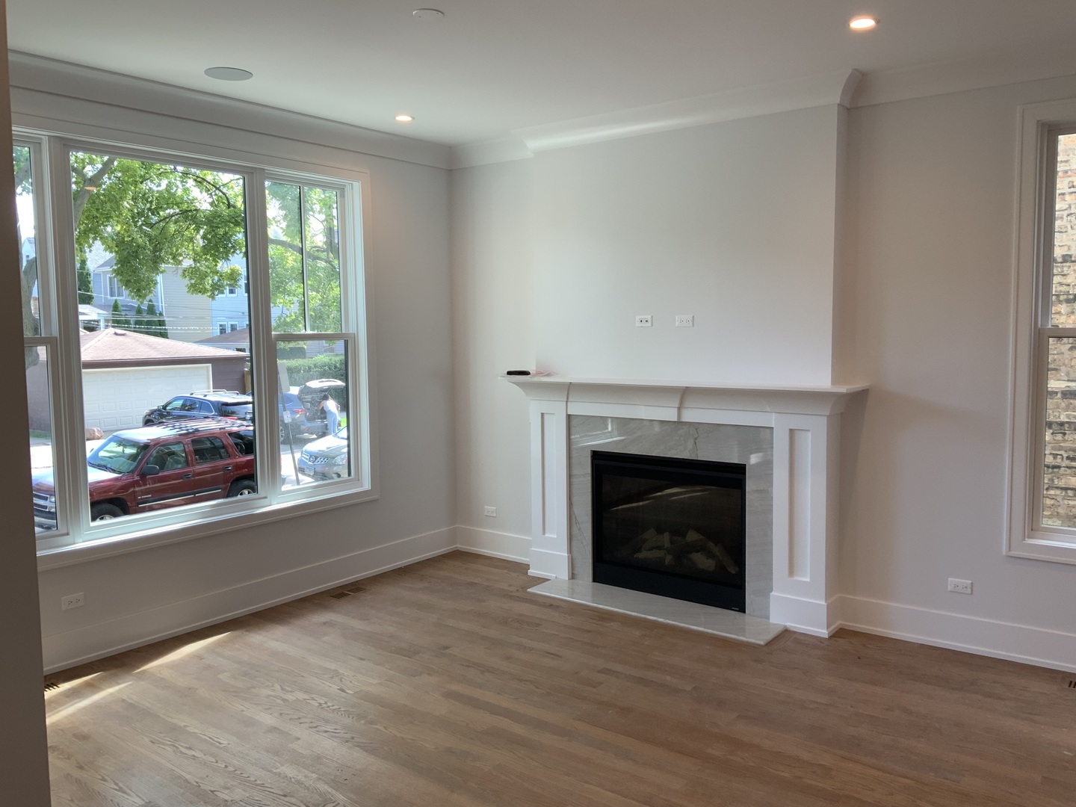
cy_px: 404
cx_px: 538
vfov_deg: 48.2
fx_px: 901
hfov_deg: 61.7
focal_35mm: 29
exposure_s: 1/120
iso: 40
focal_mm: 3
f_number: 1.8
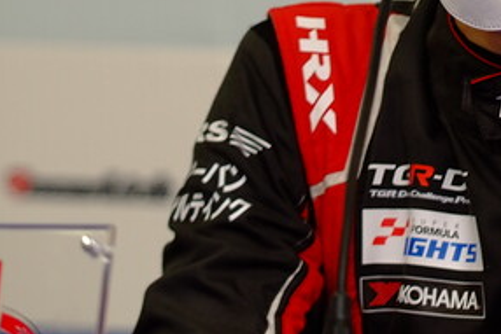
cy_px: 28
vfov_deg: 2.9
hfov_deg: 4.3
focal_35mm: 473
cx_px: 545
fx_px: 6586
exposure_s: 1/320
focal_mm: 125
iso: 400
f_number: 2.8
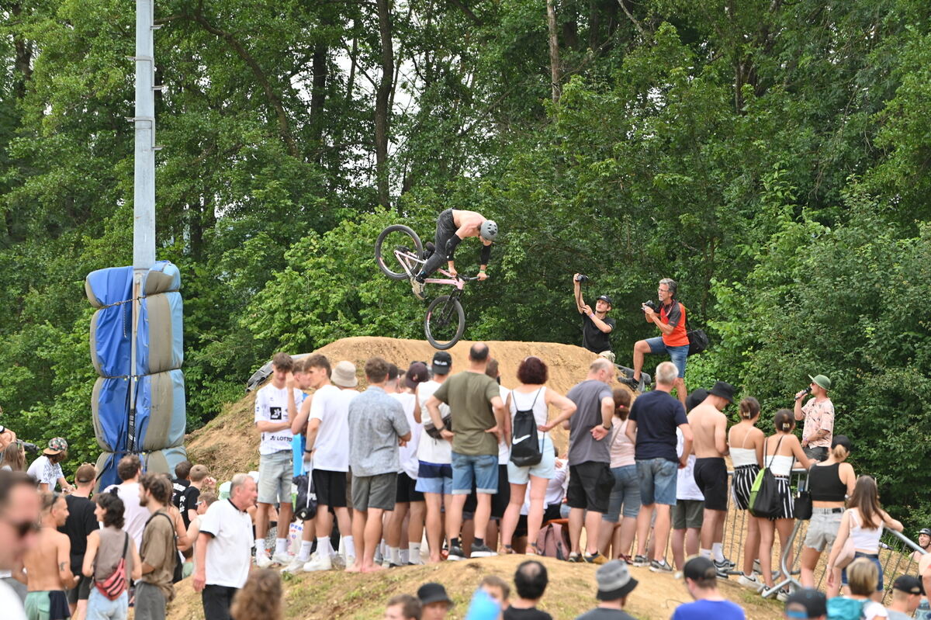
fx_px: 5170
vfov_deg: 6.9
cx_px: 466
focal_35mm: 200
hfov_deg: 10.3
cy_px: 310
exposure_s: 1/400
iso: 500
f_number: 5
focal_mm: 200
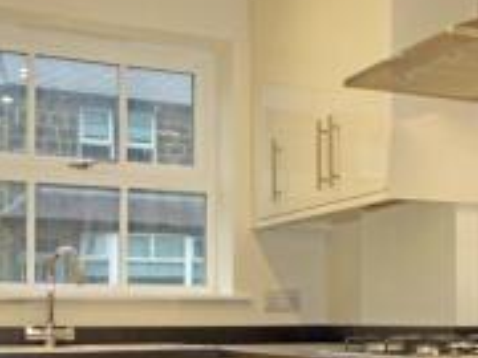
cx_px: 475
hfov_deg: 26.0
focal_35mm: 71
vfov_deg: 20.6
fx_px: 980
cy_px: 251
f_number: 1.8
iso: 125
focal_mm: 10.4
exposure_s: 1/60
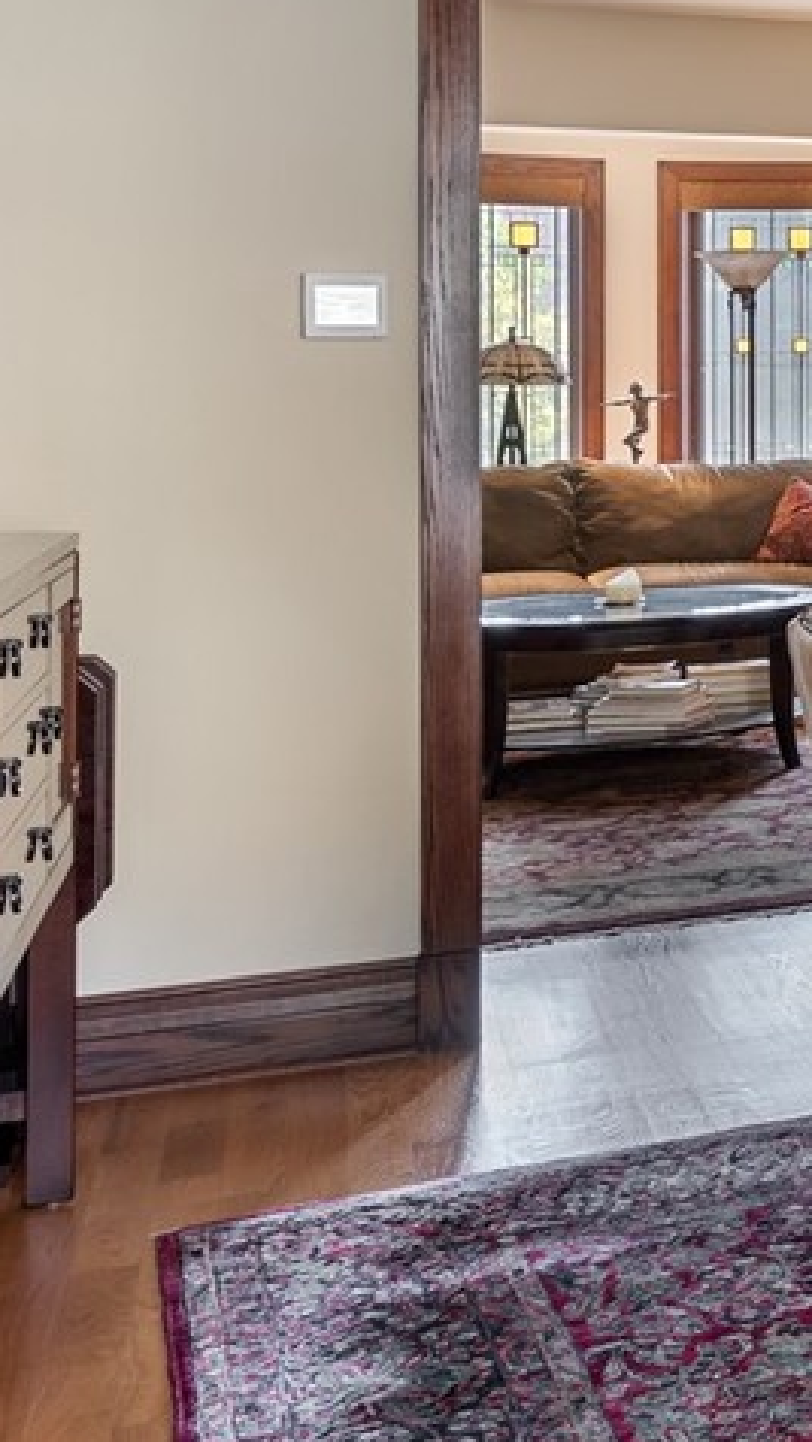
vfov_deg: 35.5
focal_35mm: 57
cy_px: 303
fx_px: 2180
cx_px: 1719
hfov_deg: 15.7
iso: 200
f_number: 9
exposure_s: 1/1.25
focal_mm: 16
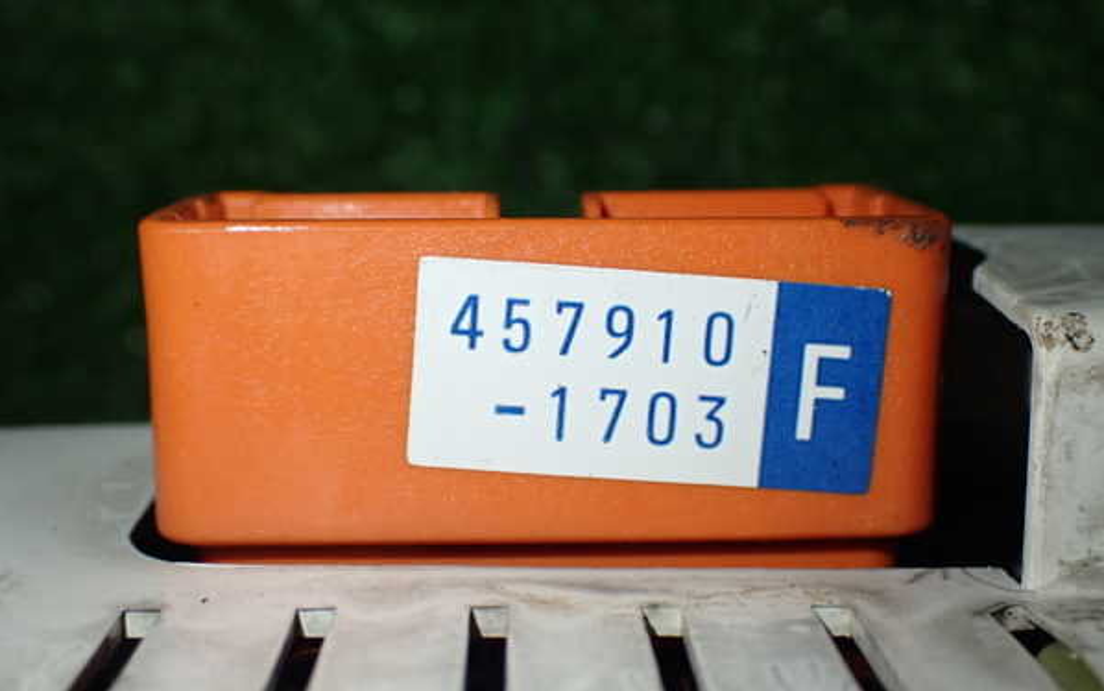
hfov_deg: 40.3
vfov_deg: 25.8
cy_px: 370
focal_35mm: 50
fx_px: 1505
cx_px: 552
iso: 400
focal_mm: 8.4
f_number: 3.1
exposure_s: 1/200
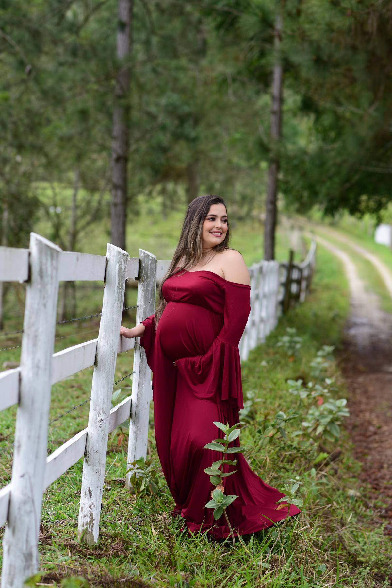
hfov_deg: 16.1
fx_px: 1387
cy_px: 294
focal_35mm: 85
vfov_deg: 23.9
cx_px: 196
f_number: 2.8
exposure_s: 1/200
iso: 200
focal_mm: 85
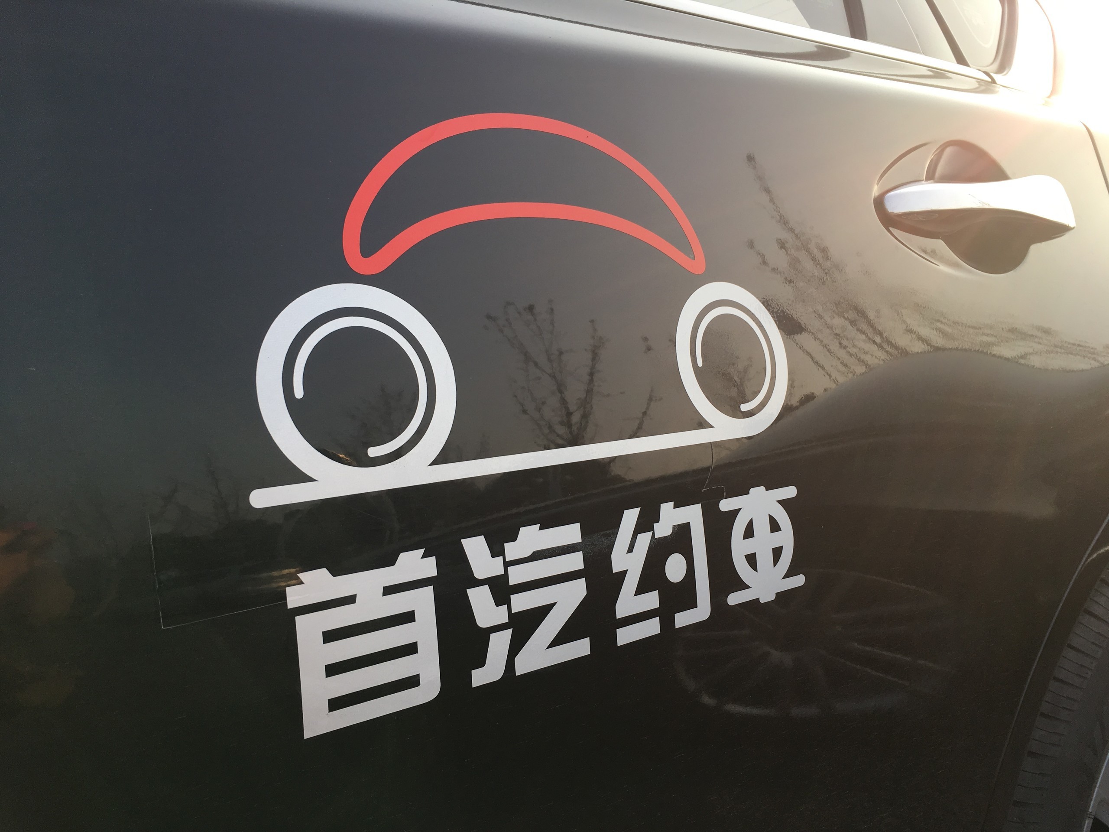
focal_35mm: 29
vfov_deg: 48.2
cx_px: 554
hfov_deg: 61.7
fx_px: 929
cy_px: 416
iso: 25
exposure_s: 1/379
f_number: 2.2
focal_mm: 4.15
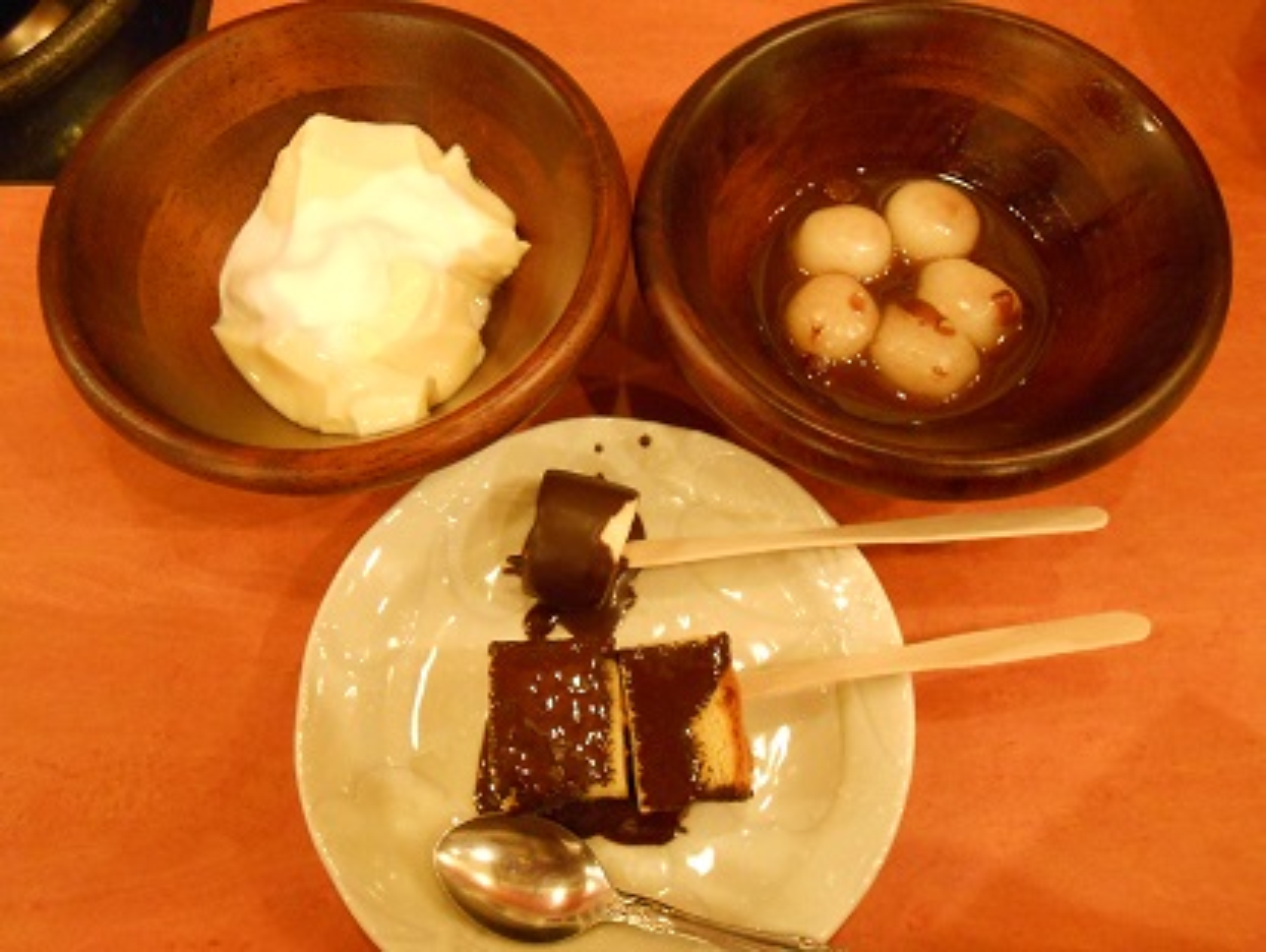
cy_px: 476
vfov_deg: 46.9
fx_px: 1098
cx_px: 633
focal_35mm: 30
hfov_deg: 59.9
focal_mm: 5.3
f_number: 3.8
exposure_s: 1/8
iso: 800
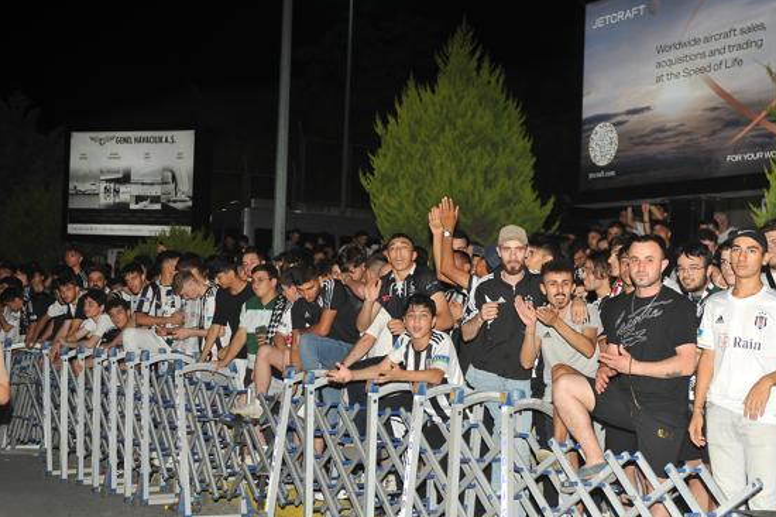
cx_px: 433
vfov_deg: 24.2
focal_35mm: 56
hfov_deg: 35.6
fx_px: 1206
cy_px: 275
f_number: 4.5
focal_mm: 50
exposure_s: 1/250
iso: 800
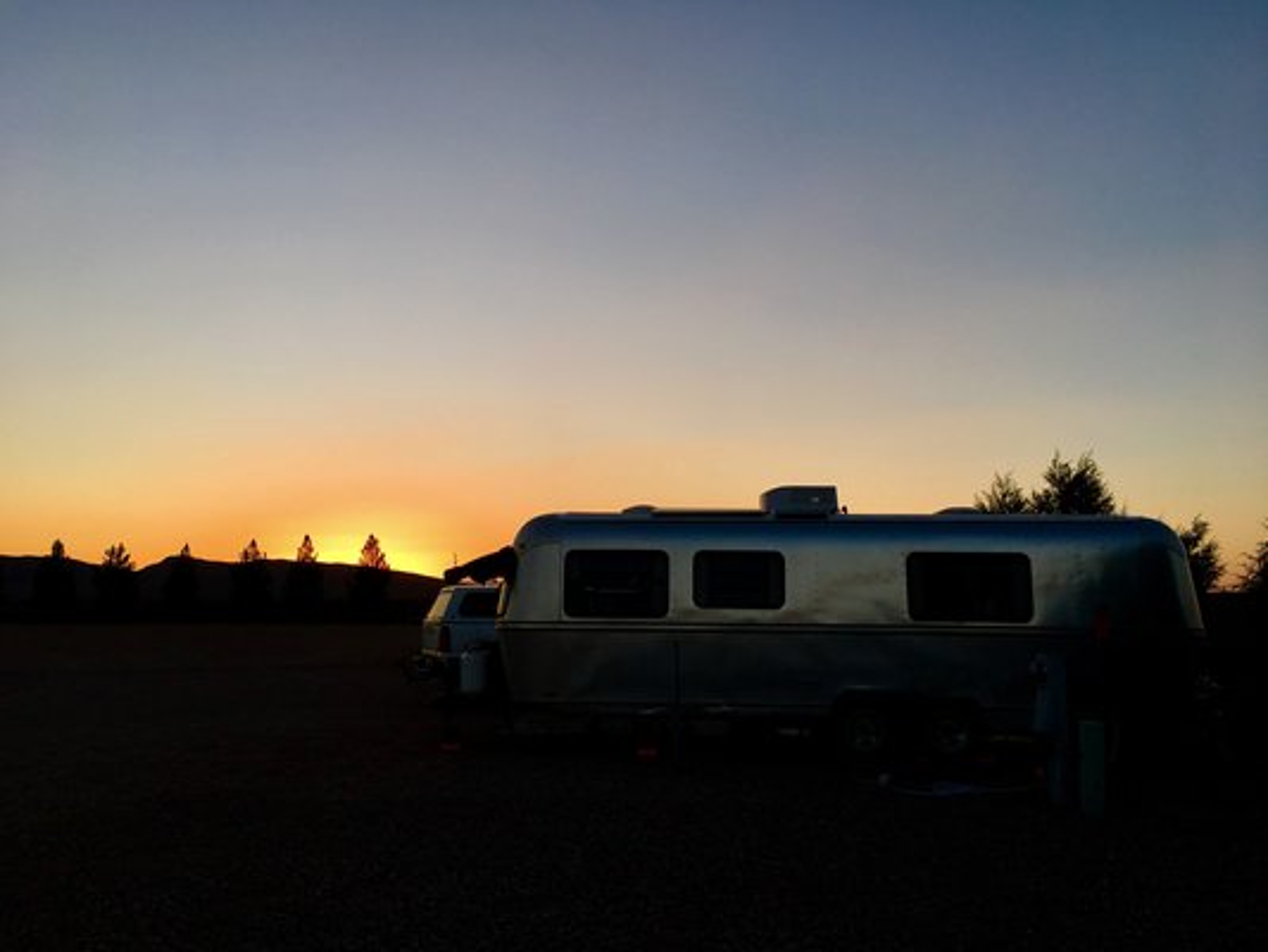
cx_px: 634
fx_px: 1063
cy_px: 476
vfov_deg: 48.2
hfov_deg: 61.6
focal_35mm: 29
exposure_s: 1/455
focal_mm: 4.15
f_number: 2.2
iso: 25
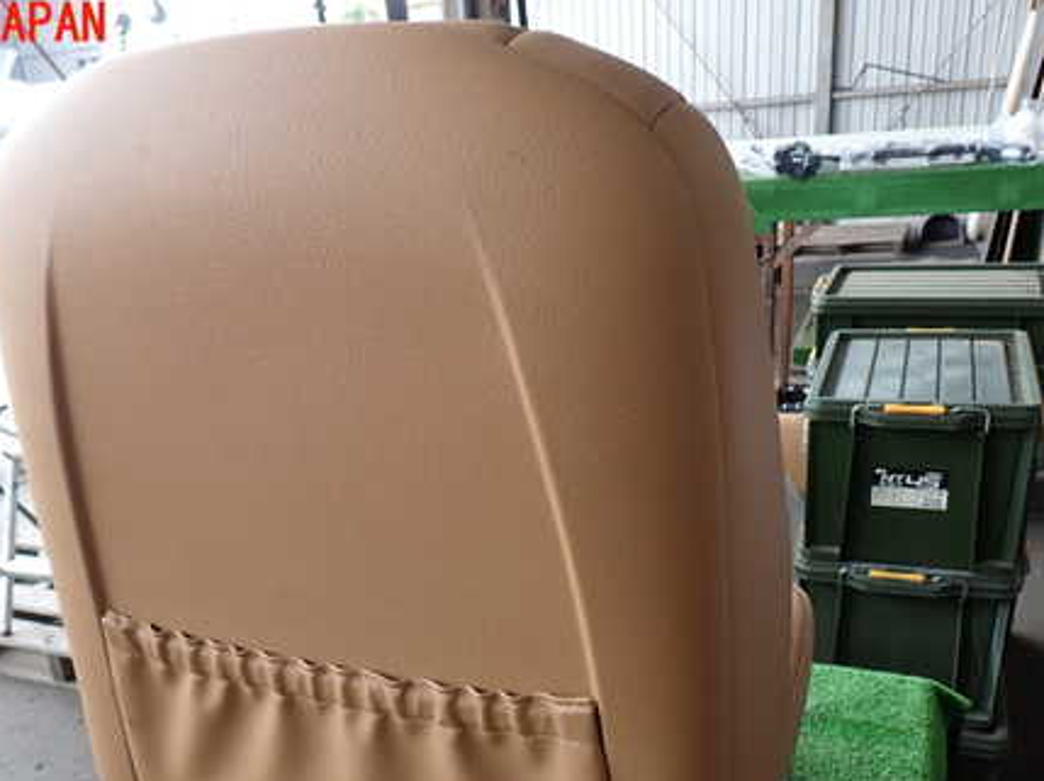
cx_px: 394
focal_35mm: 35
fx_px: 1055
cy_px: 543
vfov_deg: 40.0
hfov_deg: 52.1
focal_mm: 4.5
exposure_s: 1/100
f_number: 2.8
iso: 100
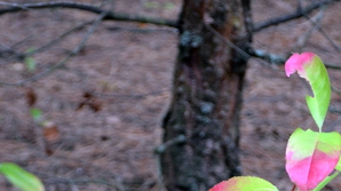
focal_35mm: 169
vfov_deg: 7.0
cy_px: 317
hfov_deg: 12.7
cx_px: 215
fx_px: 1527
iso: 400
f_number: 6.3
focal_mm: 40
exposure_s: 1/60
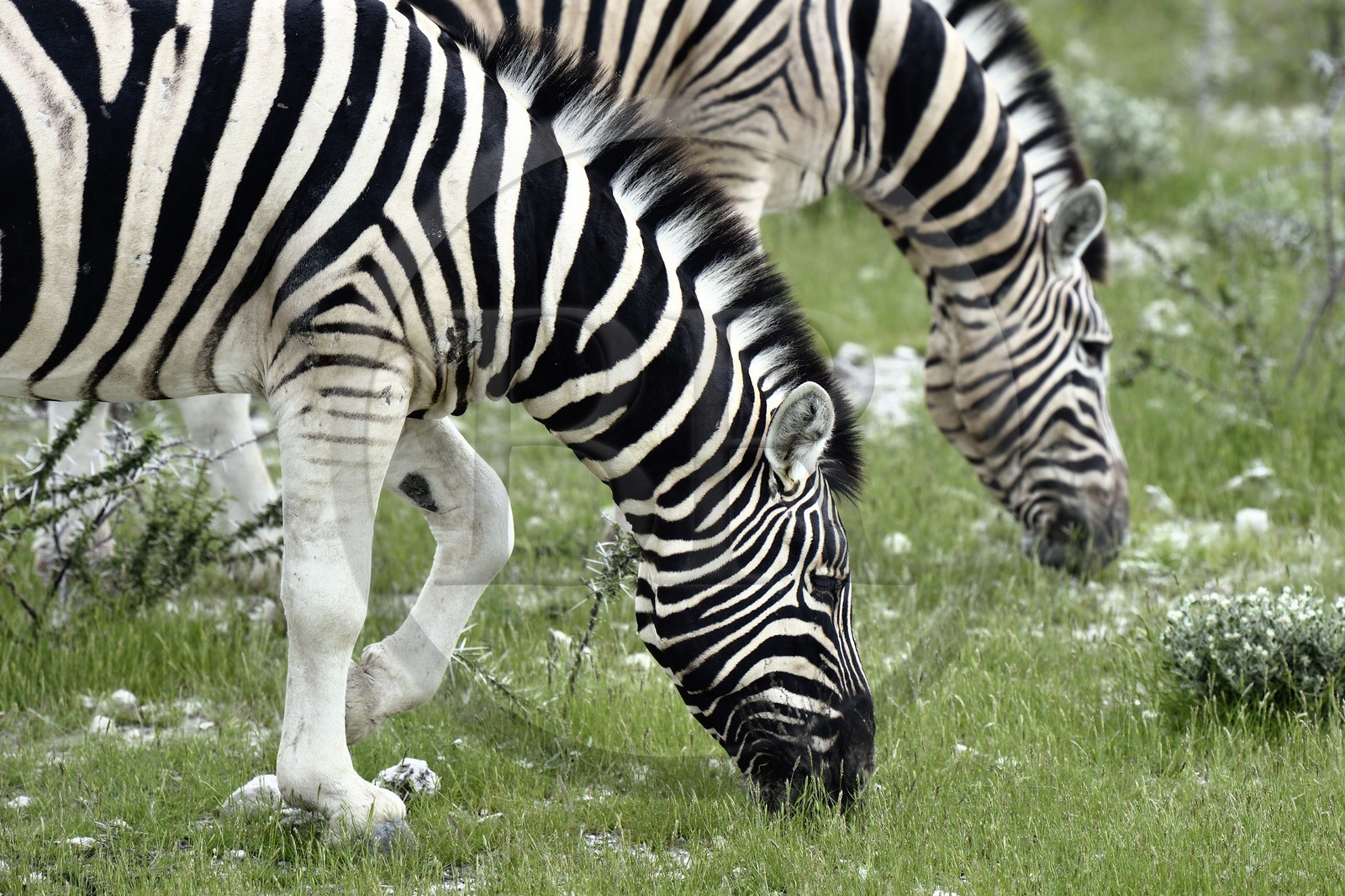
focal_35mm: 280
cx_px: 672
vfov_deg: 4.9
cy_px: 448
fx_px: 10458
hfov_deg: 7.4
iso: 400
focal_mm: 280
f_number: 5.6
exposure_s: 1/1250
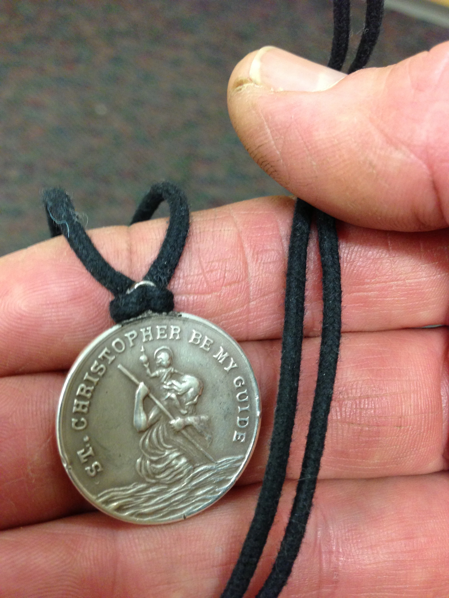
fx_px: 571
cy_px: 299
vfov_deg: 55.4
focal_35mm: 33
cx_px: 224
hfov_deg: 42.9
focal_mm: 4.13
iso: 160
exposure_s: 1/20
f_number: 2.4
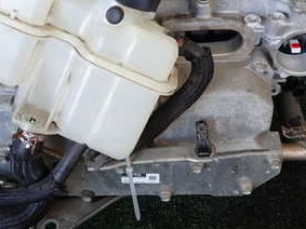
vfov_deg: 26.8
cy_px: 36
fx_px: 468
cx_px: 120
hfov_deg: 36.0
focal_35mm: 53
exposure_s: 1/60
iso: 125
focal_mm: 4.5
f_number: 2
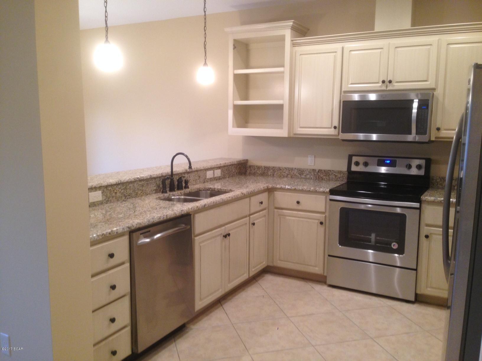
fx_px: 459
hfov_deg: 55.4
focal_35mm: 33
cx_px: 241
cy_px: 180
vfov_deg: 42.9
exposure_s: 1/20
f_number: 2.4
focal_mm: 4.12
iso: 100
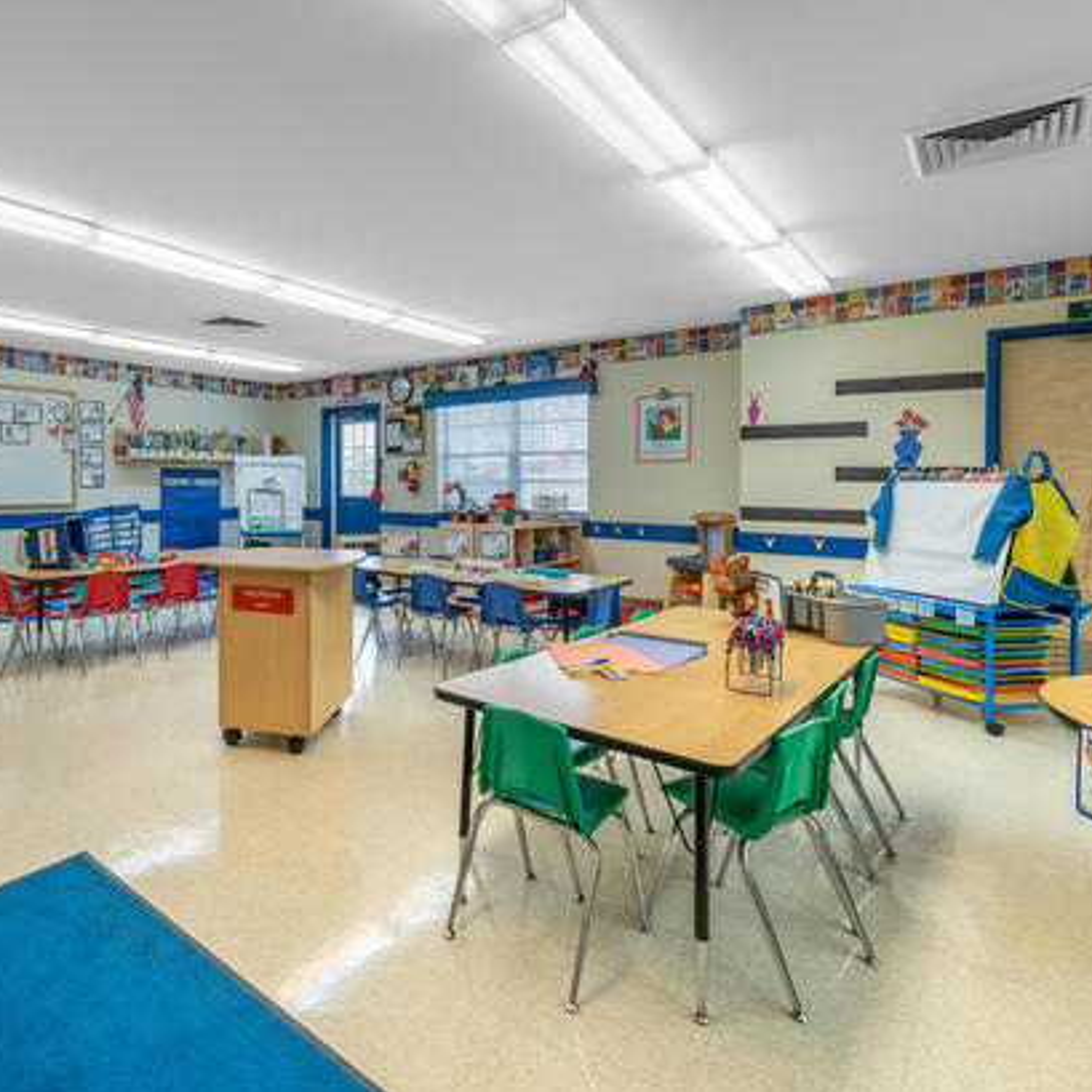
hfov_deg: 77.3
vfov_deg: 80.7
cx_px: 338
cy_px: 549
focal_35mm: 18
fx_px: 642
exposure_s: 1/20
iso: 200
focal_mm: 14
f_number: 9
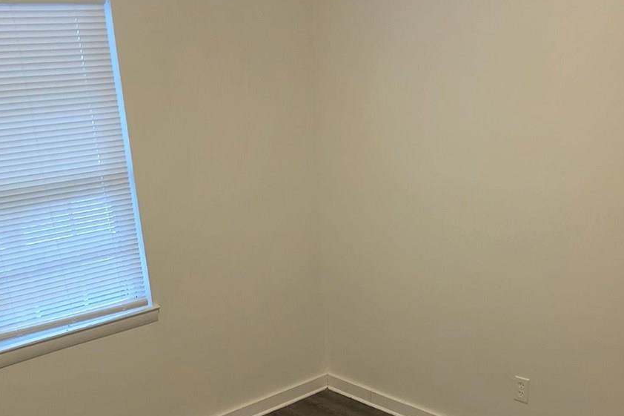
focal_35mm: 37
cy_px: 385
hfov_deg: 51.5
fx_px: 641
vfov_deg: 33.7
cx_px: 246
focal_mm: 2.2
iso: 200
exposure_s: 1/60
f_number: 1.9
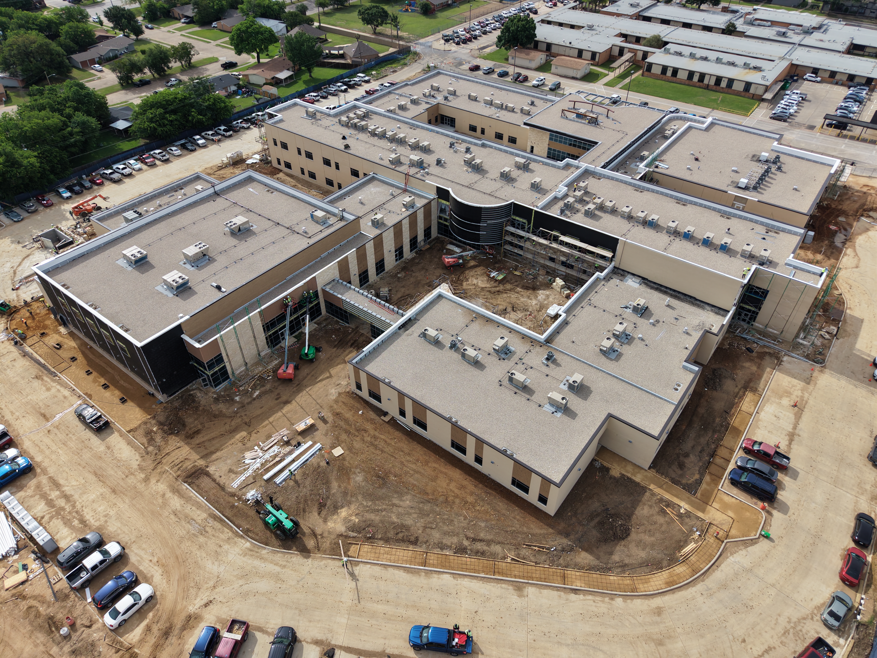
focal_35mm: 24
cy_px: 329
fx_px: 608
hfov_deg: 71.6
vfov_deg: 56.8
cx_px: 438
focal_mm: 8.67
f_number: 1.8
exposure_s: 1/5000
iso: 200
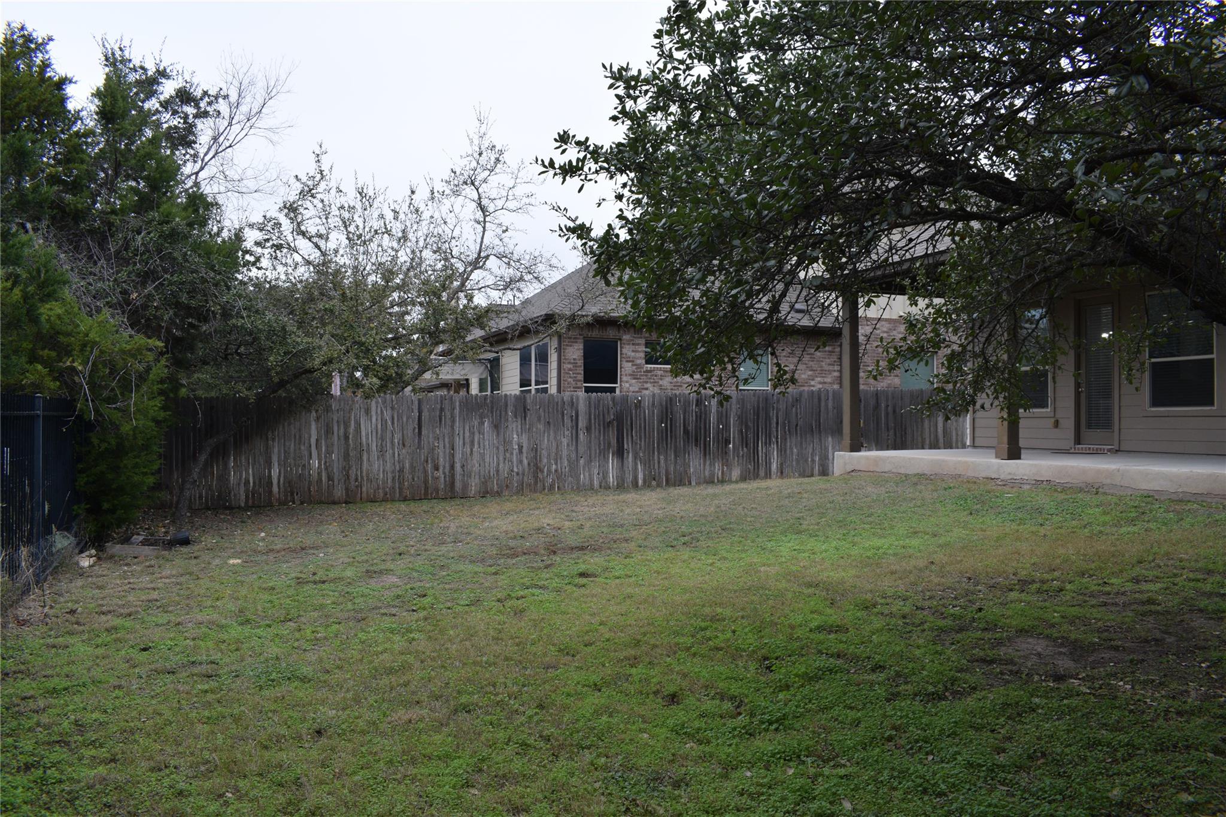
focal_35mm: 27
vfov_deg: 47.9
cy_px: 408
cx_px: 613
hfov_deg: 67.4
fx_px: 919
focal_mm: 18
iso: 320
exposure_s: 1/250
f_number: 8
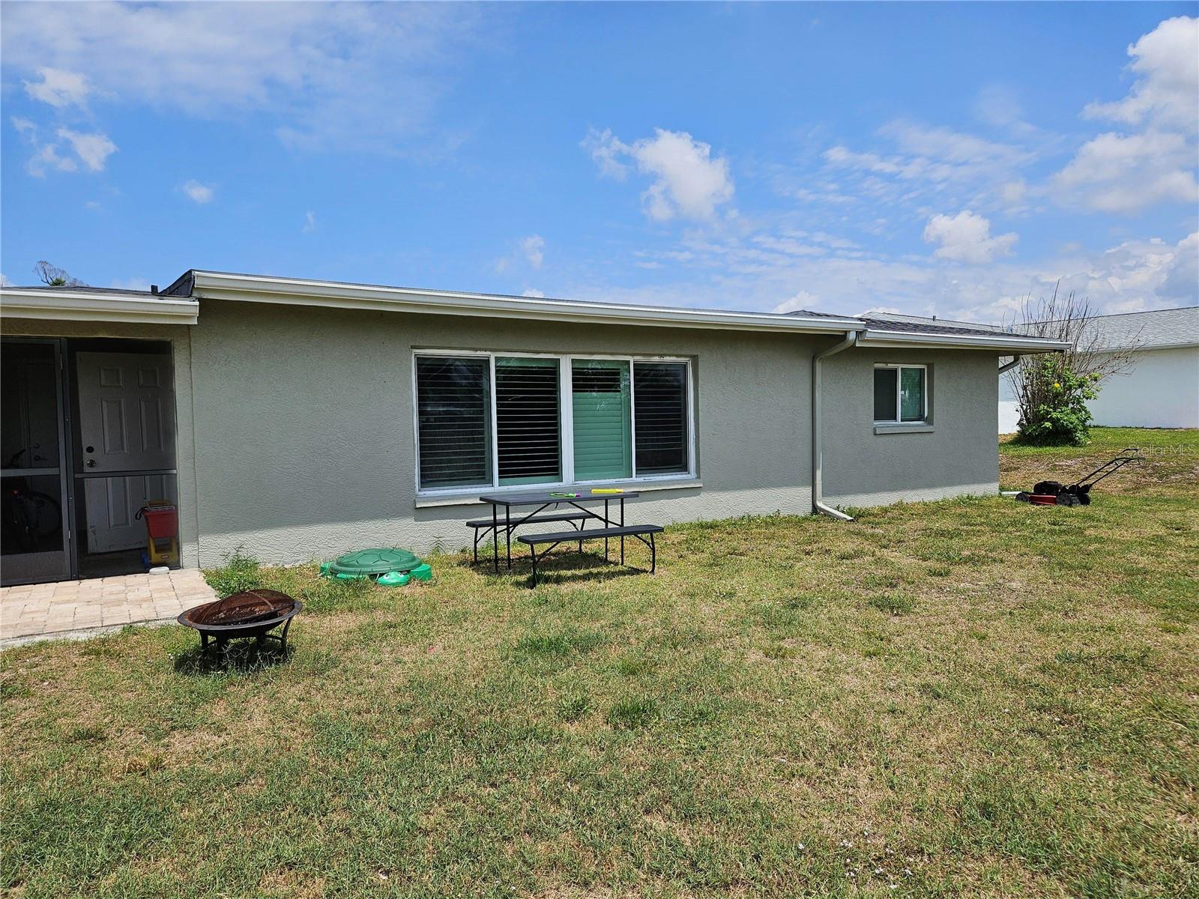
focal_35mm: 23
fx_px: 797
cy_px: 450
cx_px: 600
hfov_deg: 73.9
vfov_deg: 58.9
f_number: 1.8
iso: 25
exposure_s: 1/2937
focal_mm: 5.4
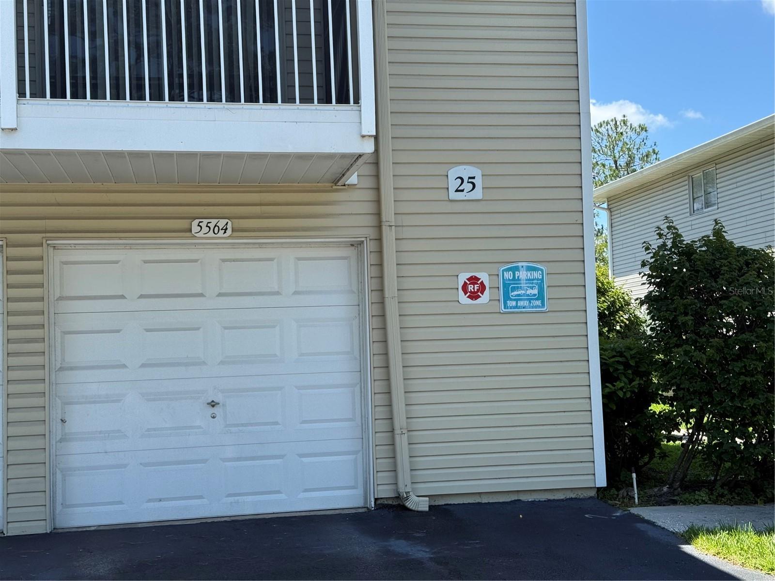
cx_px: 388
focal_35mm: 48
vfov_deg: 30.3
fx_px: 1075
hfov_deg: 39.7
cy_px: 290
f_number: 1.78
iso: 80
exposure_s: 1/1795
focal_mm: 6.76
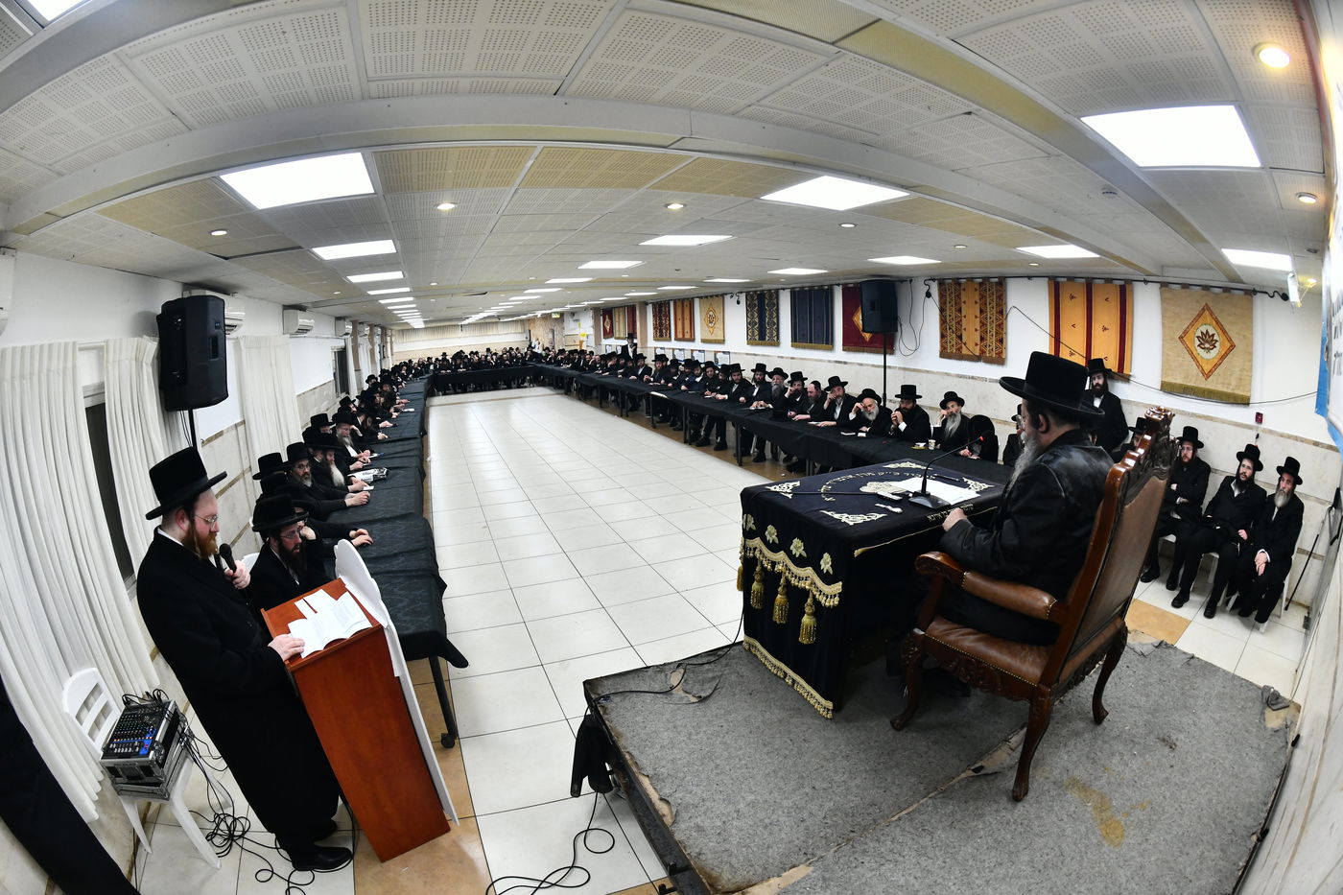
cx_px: 672
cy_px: 448
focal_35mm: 16
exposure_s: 1/160
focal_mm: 16
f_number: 5.6
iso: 1600
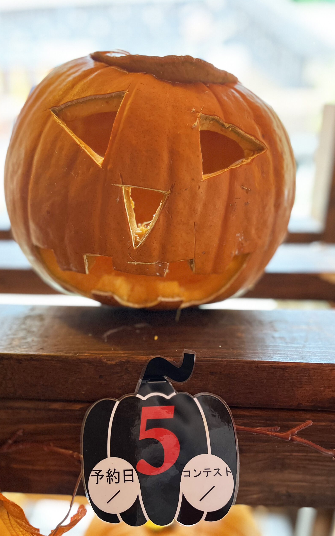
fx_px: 409
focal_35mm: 28
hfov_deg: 44.5
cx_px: 151
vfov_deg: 66.5
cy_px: 265
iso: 500
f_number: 1.6
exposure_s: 1/50
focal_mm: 5.1
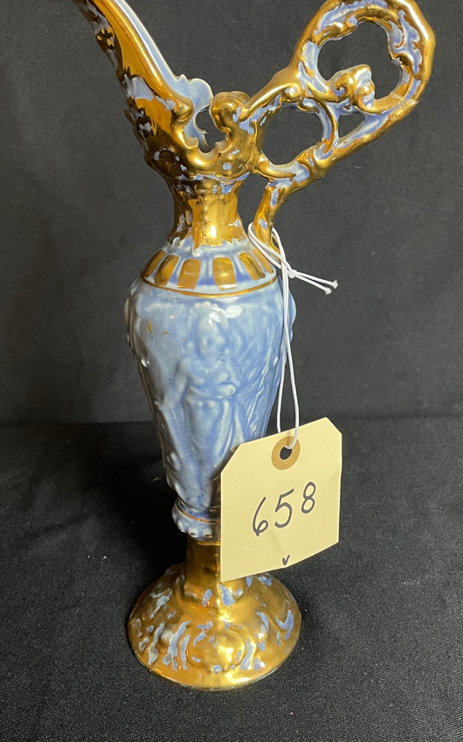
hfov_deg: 32.8
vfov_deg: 49.8
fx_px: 787
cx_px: 250
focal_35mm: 39
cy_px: 271
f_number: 1.6
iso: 200
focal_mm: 4.2
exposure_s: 1/60
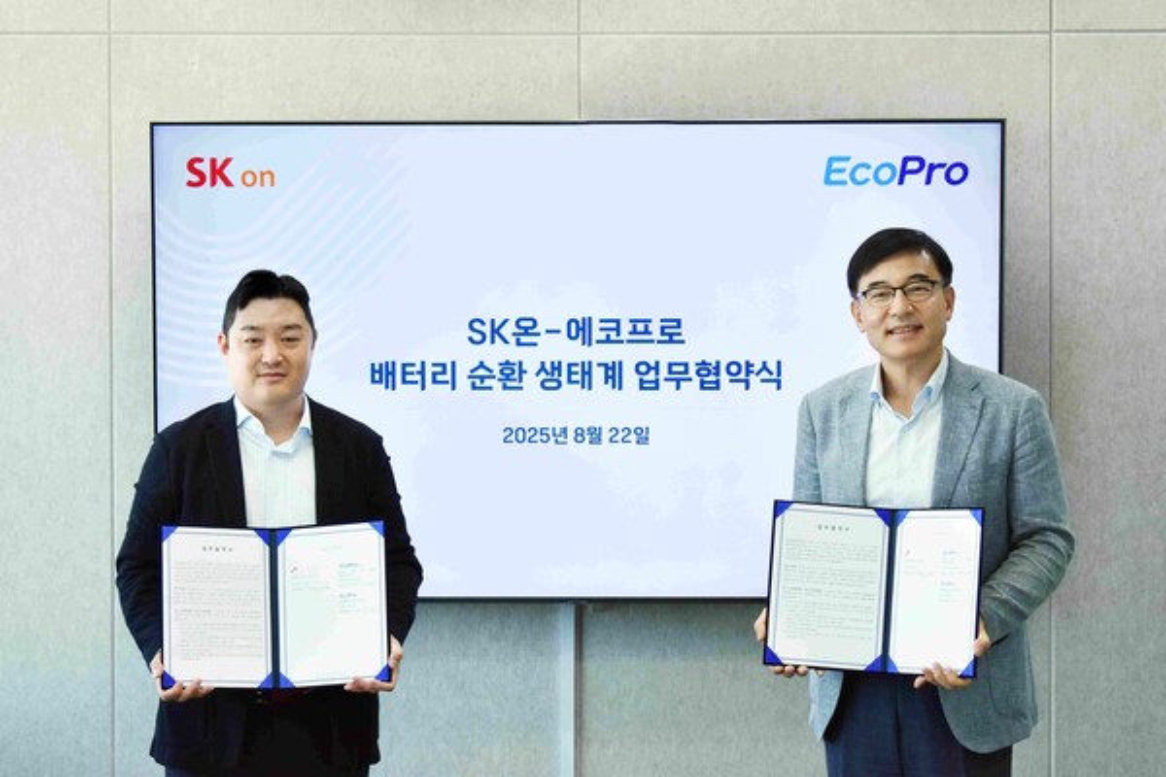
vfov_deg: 16.6
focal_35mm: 82
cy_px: 388
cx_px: 583
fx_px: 2672
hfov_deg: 24.6
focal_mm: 55
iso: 500
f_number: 5.6
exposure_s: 1/100
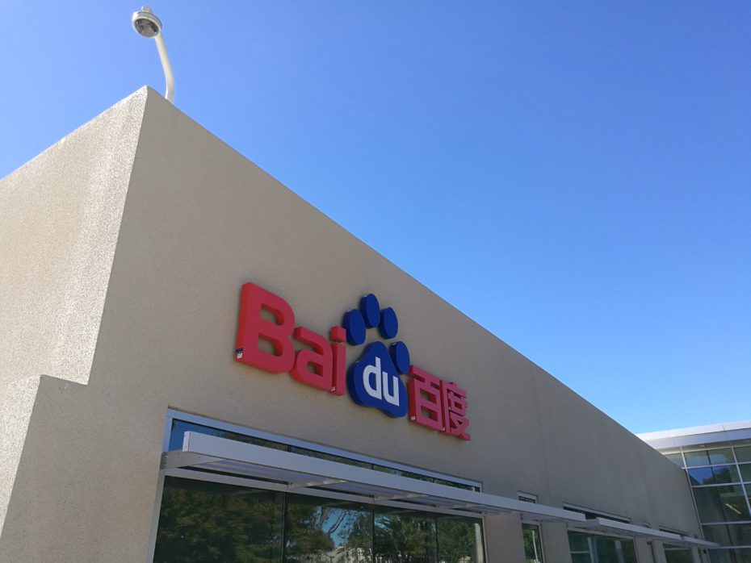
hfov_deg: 65.3
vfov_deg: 51.4
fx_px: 586
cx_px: 376
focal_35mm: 27
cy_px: 282
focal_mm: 4.5
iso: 50
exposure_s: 1/469
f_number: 2.2
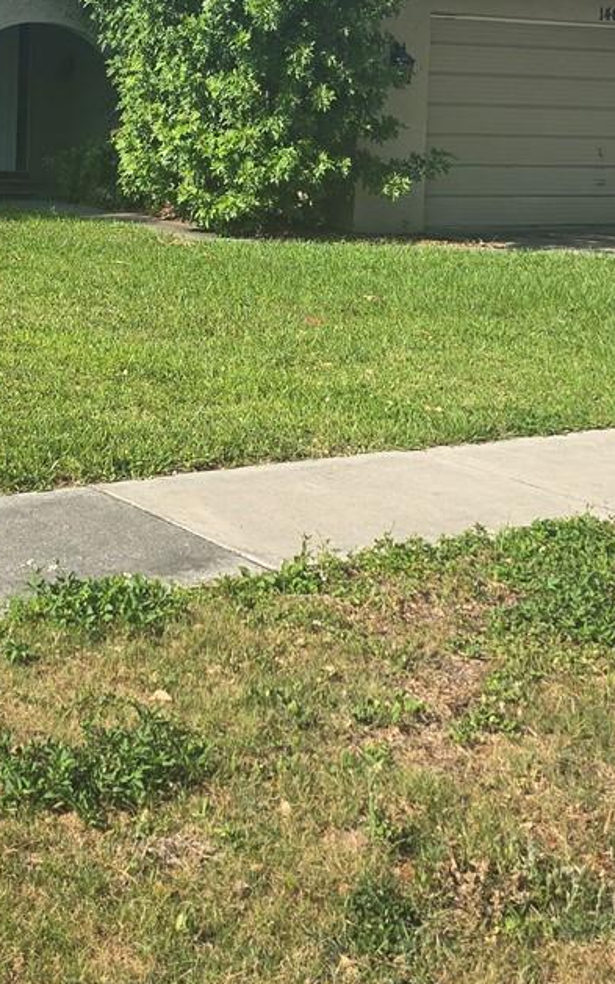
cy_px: 183
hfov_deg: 20.8
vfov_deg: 32.0
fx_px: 1663
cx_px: 155
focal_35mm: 62
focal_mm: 6.3
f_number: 1.7
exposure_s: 1/648
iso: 12
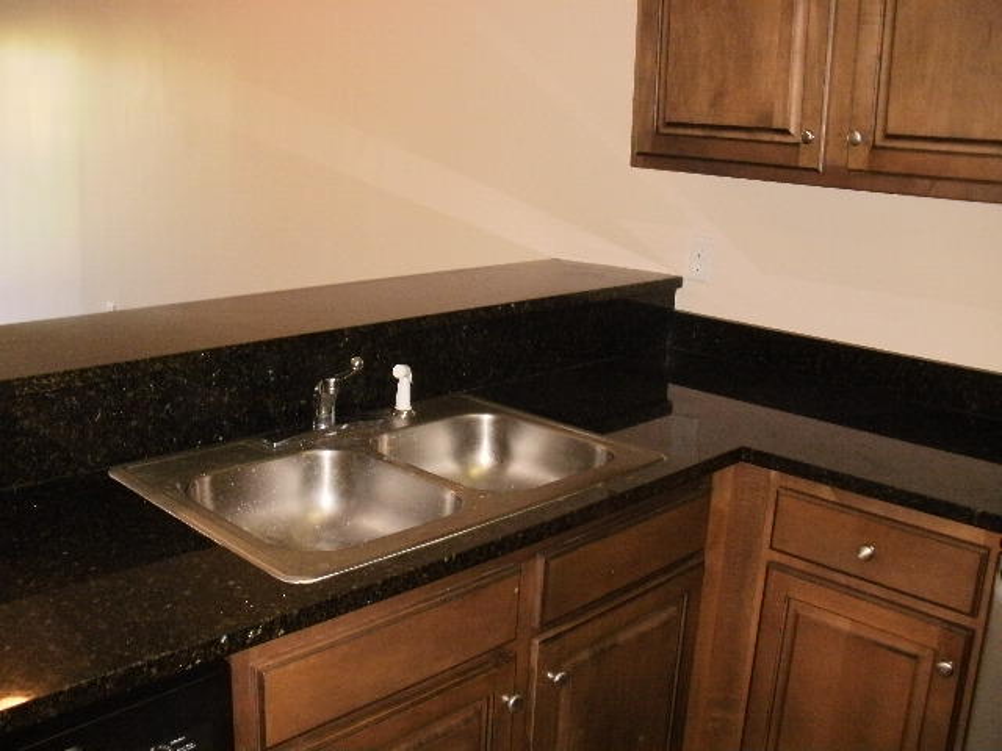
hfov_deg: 51.4
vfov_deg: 39.7
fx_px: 1042
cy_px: 376
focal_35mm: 36
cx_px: 501
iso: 200
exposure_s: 1/30
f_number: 3.5
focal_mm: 6.3
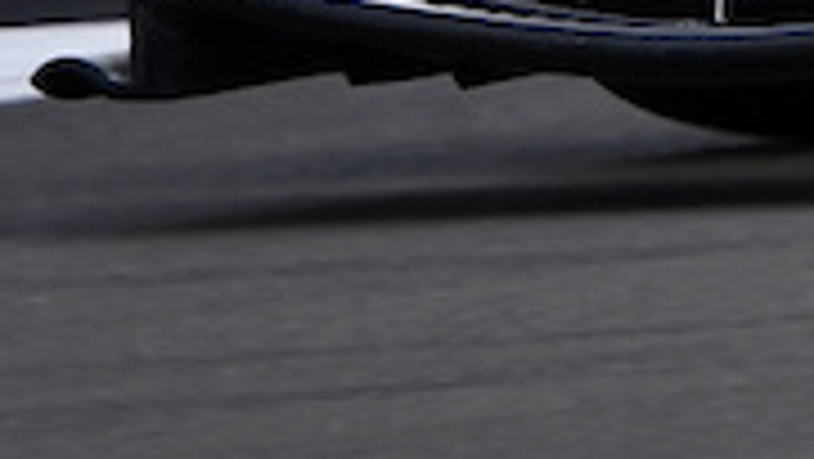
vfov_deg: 0.3
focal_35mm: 3897
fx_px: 84150
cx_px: 2644
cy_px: -711
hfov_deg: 0.6
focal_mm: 560
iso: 400
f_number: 5.6
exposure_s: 1/1000
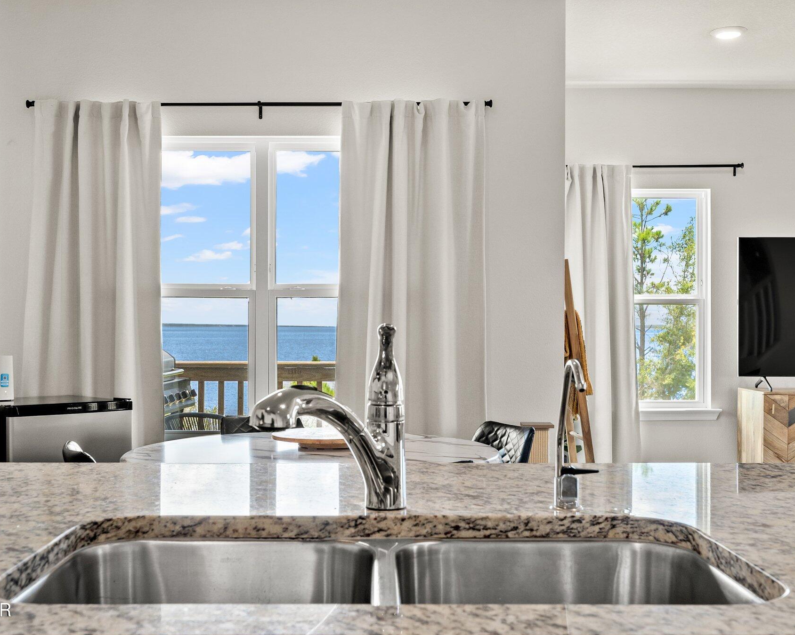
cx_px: 385
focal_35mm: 41
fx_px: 965
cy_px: 318
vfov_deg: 36.5
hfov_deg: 44.8
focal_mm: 24
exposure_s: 1/8
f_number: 8
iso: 400
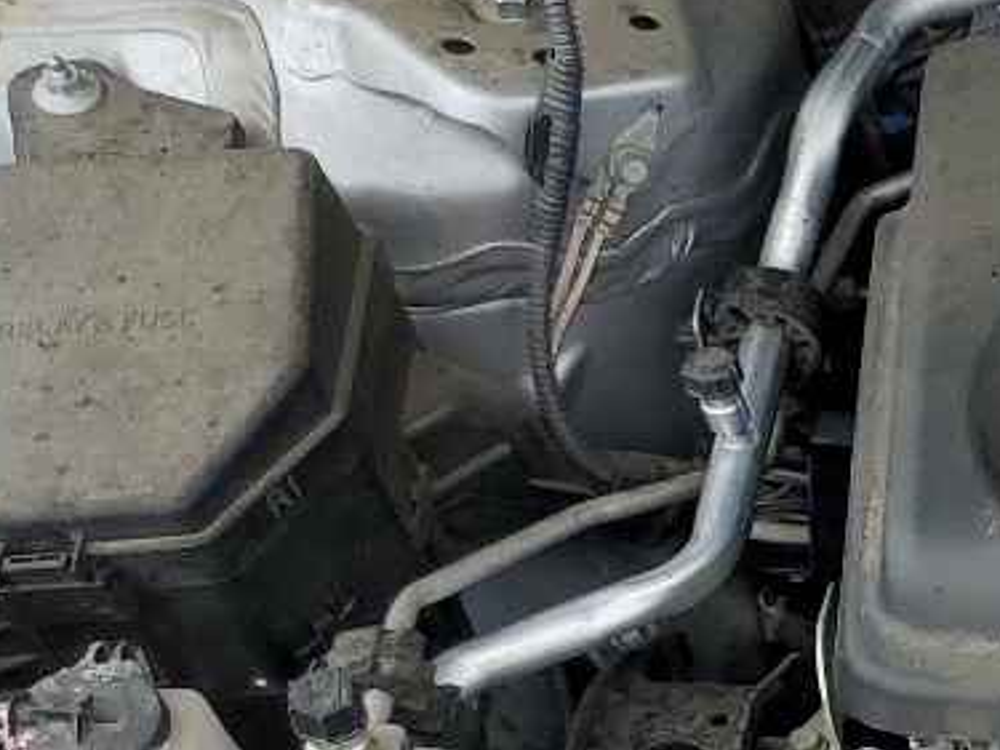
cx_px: 2059
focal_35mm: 111
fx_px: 3206
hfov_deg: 14.4
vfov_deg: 12.7
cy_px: 1073
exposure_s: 1/1250
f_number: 1.5
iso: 50
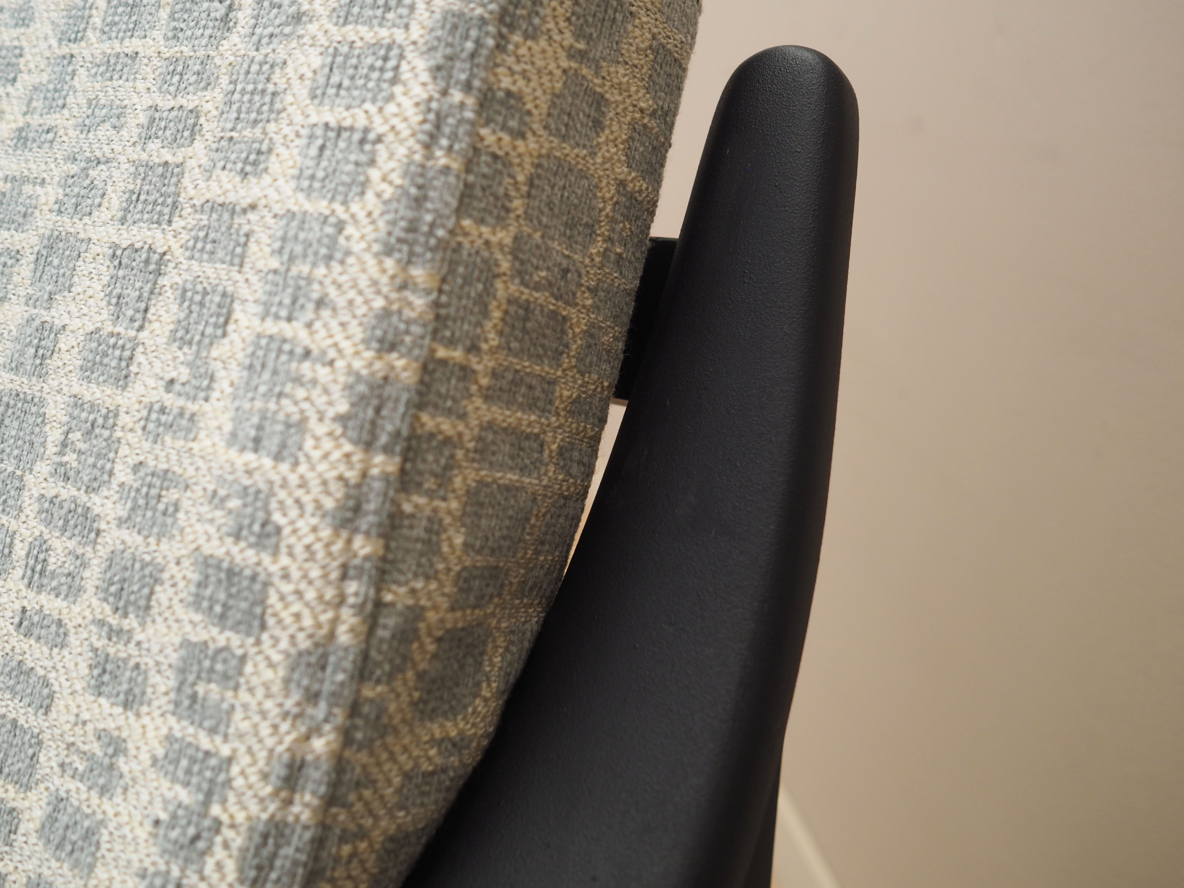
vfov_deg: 41.8
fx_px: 1163
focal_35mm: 34
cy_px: 444
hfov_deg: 54.0
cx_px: 592
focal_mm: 17
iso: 320
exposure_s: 1/30
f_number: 2.8
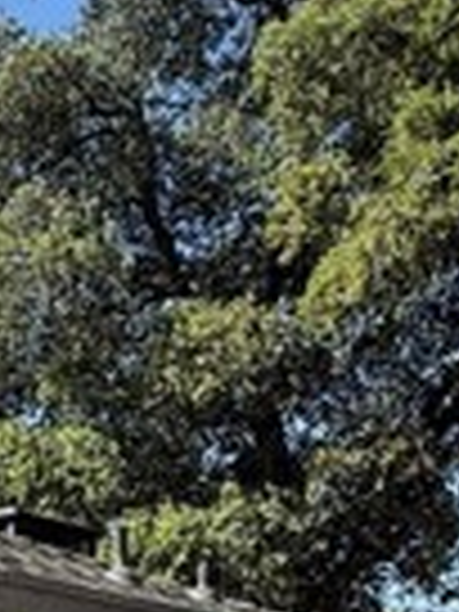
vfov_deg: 26.0
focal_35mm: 66
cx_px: -261
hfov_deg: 19.1
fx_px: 1167
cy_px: 752
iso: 50
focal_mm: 2.22
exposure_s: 1/809
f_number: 2.2
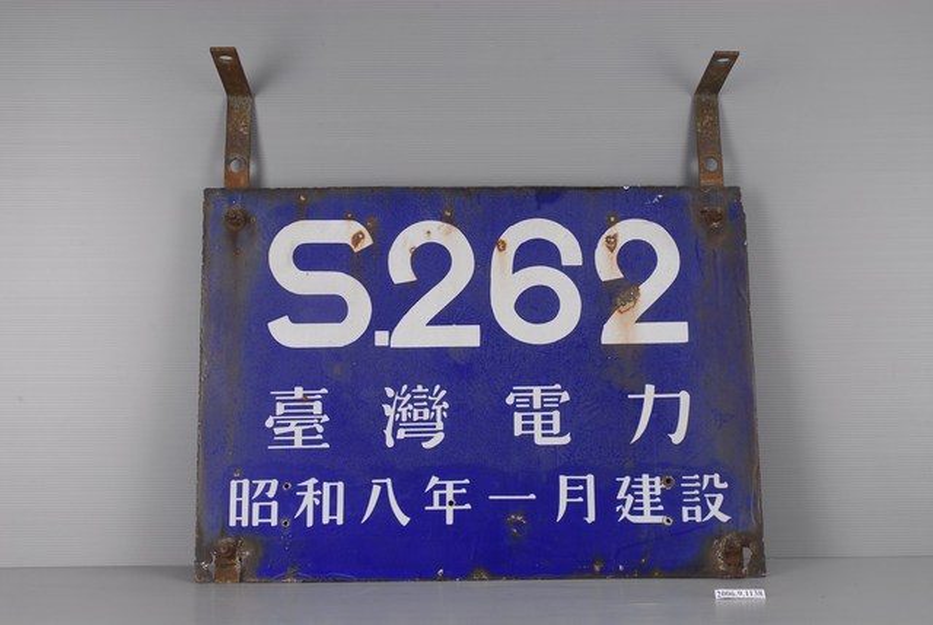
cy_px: 312
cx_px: 466
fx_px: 1324
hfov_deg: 38.8
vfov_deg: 26.6
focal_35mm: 51
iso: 100
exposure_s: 1/160
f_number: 16
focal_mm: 34
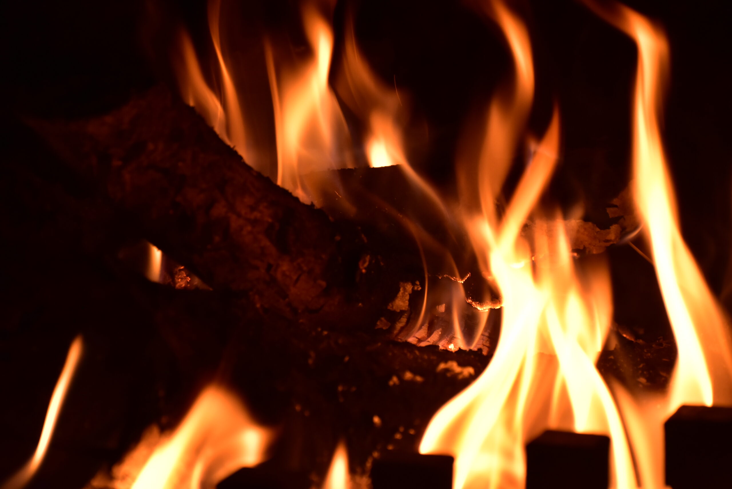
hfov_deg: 8.6
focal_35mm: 240
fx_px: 4881
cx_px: 366
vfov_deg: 5.7
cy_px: 244
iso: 1250
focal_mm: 160
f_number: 6.3
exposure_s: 1/125
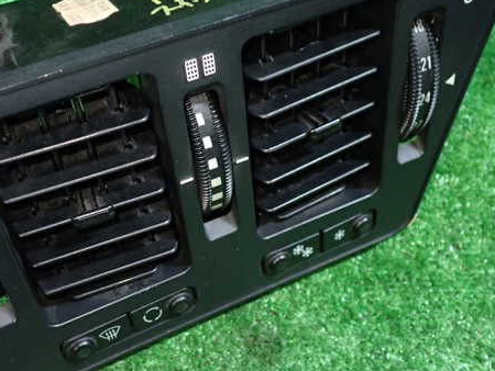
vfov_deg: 35.9
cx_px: 191
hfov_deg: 46.4
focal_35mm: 40
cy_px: 164
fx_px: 572
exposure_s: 1/30
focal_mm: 5.4
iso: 500
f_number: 2.3
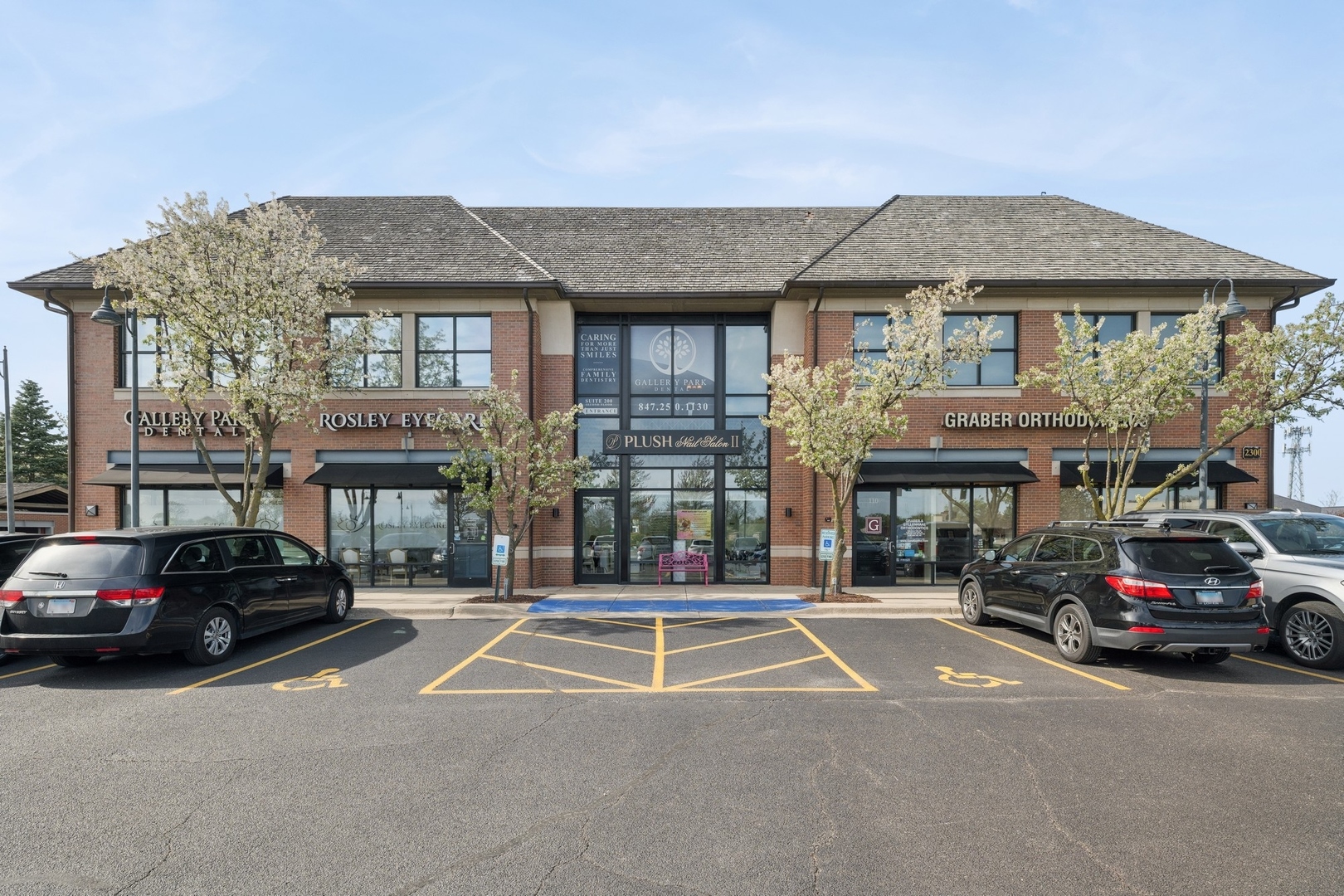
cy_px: 448
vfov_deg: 79.2
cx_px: 672
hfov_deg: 102.3
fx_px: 541
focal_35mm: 14
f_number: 8
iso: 200
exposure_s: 1/80
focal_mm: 14.5
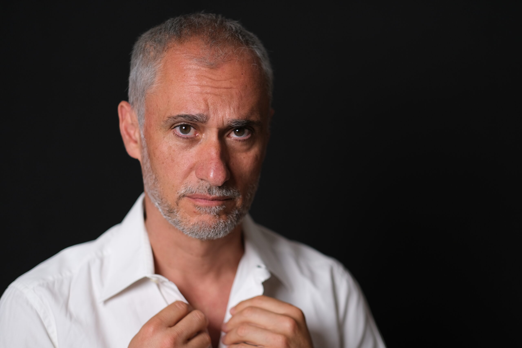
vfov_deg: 16.3
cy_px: 174
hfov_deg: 24.2
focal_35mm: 84
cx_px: 261
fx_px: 1218
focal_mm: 56
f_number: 1.6
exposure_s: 1/250
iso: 400
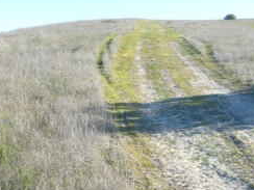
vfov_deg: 23.3
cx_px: 151
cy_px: 94
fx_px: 462
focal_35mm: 63
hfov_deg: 30.7
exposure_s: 1/250
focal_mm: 4.3
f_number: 4
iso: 100
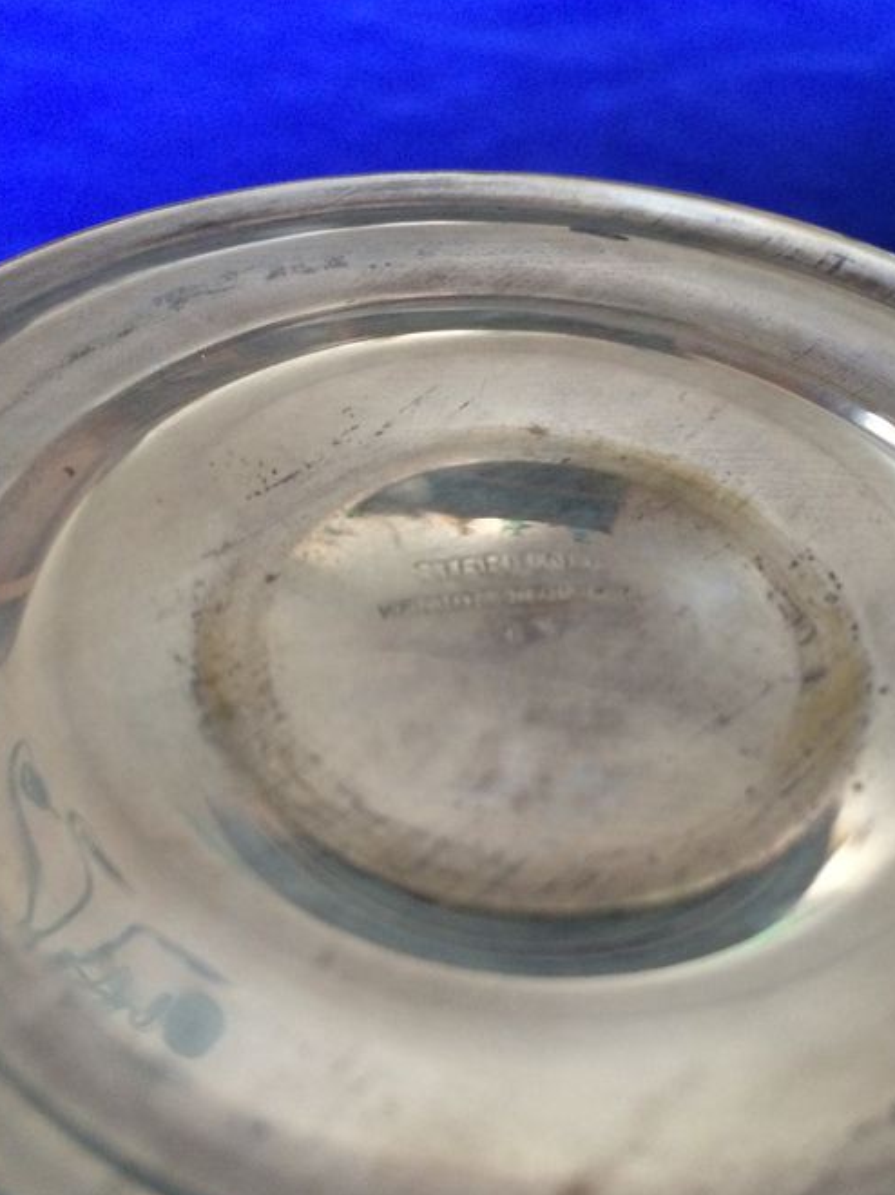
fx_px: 1414
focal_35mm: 41
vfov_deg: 45.8
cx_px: 502
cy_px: 607
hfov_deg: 35.1
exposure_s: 1/30
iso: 320
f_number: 2.2
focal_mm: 4.12
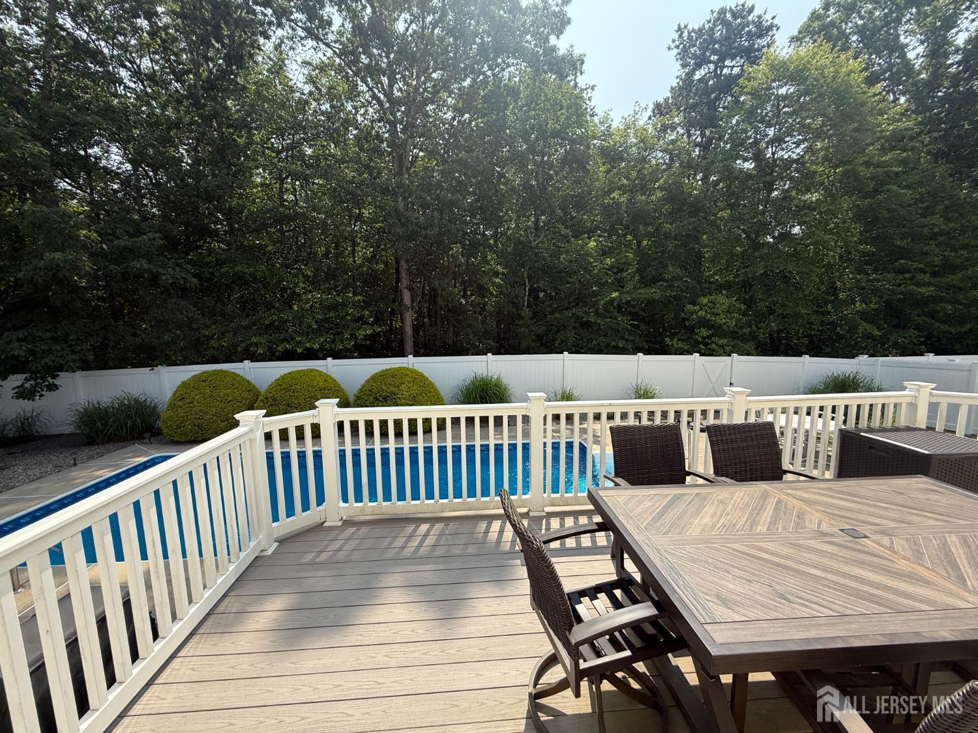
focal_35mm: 14
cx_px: 489
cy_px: 366
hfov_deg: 102.1
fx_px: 396
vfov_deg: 85.7
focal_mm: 2.22
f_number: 2.2
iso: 50
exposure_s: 1/1017
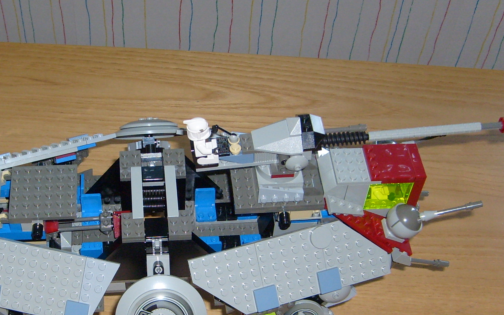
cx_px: 157
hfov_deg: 33.6
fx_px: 824
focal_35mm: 60
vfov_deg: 21.6
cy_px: 206
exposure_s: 1/45
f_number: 2.8
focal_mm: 5.8
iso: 100
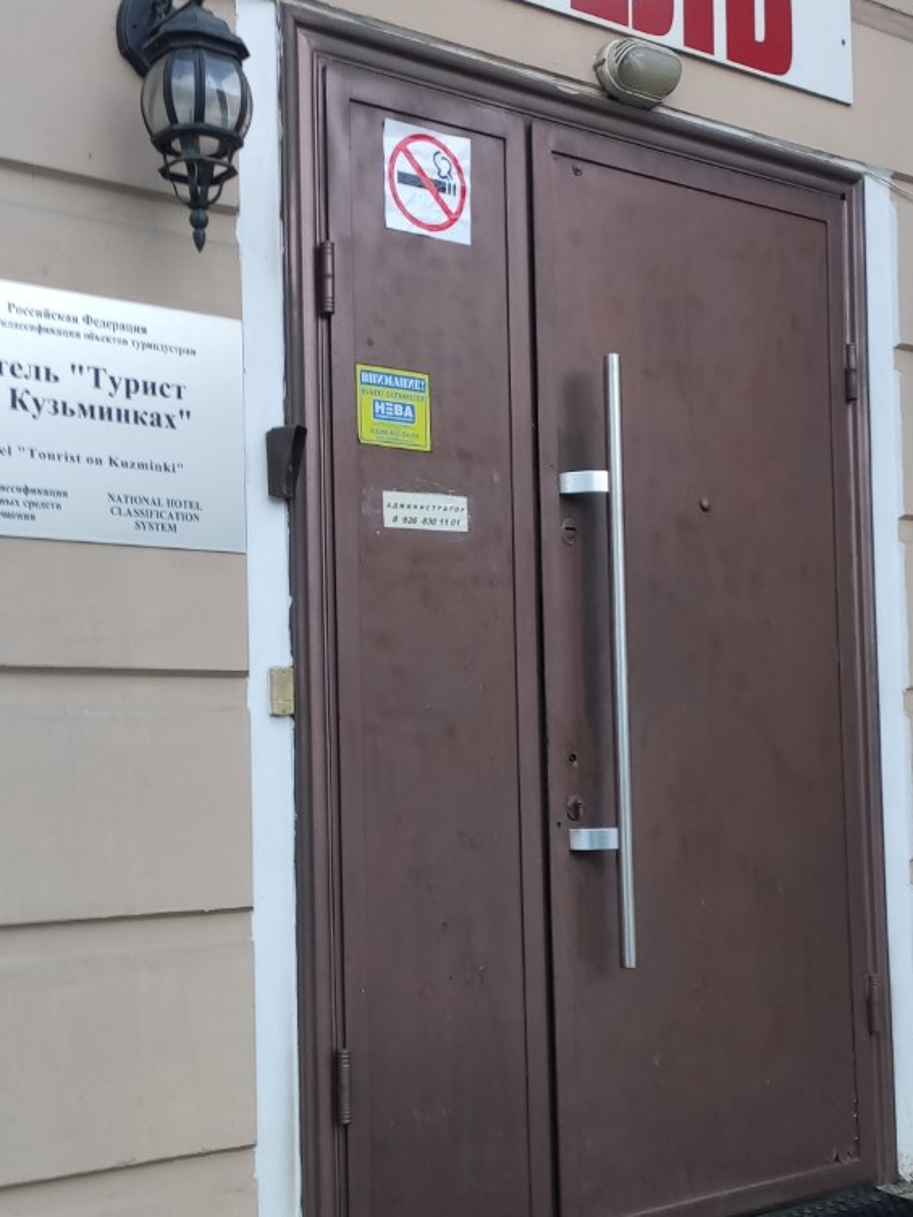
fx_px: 1617
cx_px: 352
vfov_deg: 41.1
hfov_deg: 31.4
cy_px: 705
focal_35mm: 46
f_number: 1.75
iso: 142
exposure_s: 1/50
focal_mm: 4.77
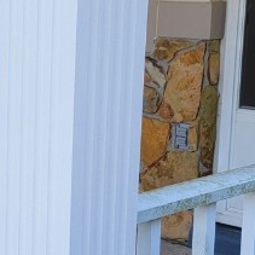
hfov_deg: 16.0
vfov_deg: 16.9
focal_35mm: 103
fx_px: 858
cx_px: -82
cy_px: 139
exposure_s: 1/120
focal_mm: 6.7
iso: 25
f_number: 1.8
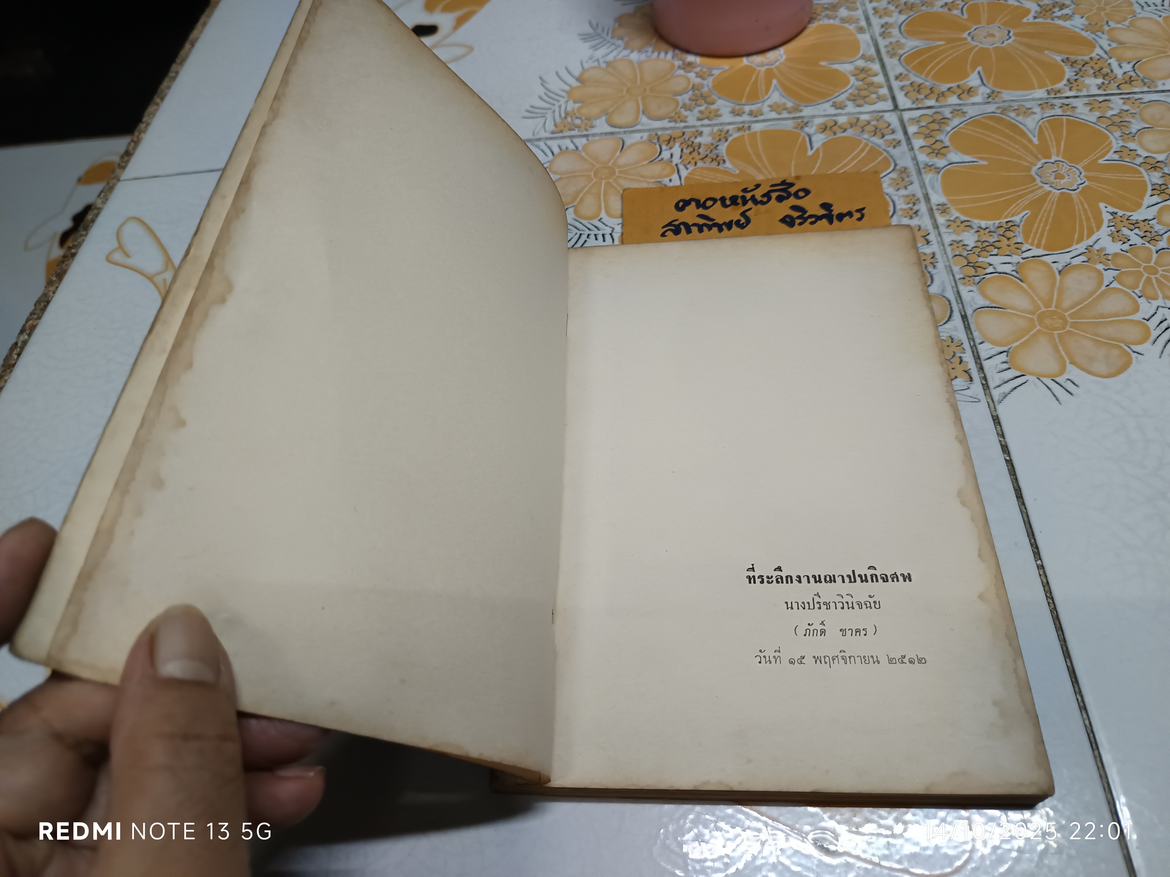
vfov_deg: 56.8
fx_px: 811
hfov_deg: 71.6
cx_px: 585
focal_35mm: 24
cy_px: 438
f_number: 1.7
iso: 1087
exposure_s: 1/50
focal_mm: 5.31
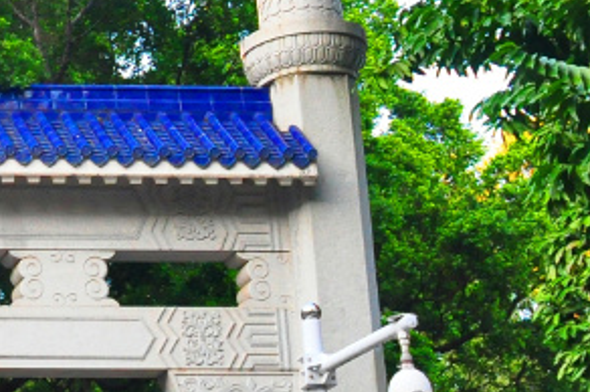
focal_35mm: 148
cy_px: 373
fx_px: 2423
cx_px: -535
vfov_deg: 9.2
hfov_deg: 12.5
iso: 1250
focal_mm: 24
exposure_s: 1/400
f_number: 5.6
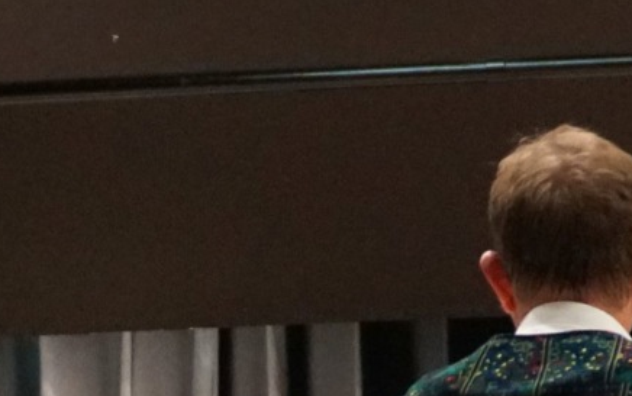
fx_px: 6158
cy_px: 915
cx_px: -32
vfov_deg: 3.6
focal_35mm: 357
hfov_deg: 5.9
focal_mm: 51
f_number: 4
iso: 6400
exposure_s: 1/125
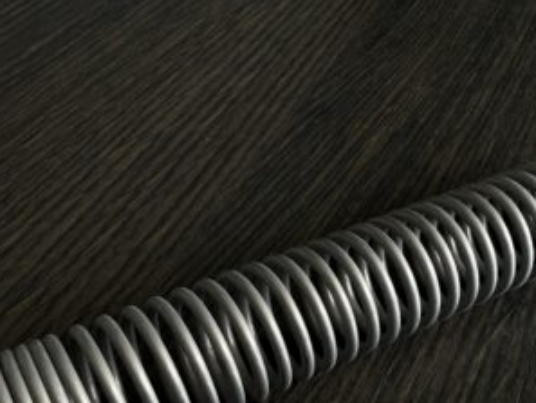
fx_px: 651
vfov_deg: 33.4
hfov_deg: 44.1
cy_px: 322
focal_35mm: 42
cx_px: 357
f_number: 2.2
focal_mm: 2.22
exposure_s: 1/99
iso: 64
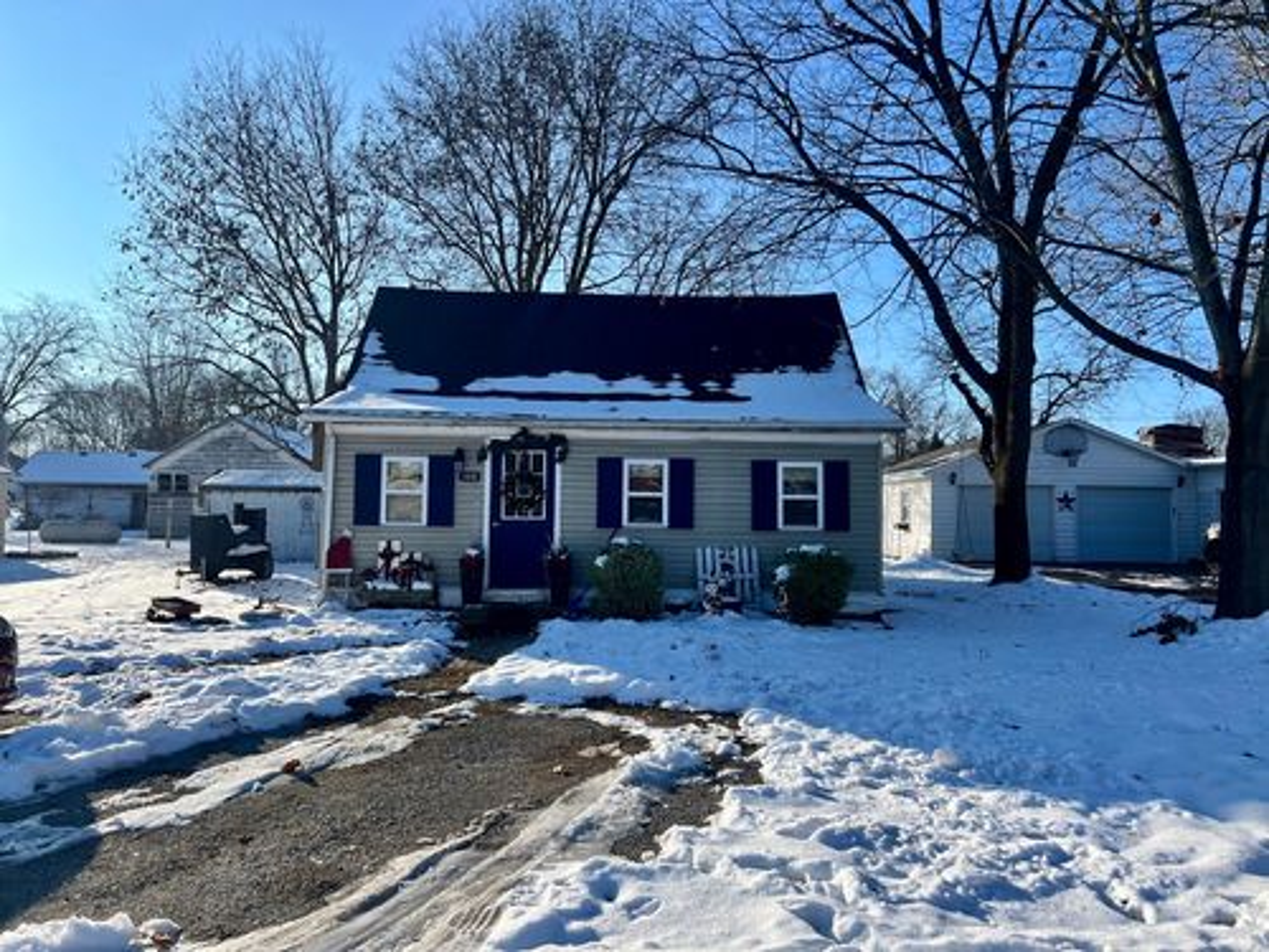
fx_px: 953
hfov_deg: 67.3
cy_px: 476
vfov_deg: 53.1
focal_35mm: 26
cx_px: 634
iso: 50
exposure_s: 1/4444
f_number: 1.5
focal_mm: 5.7
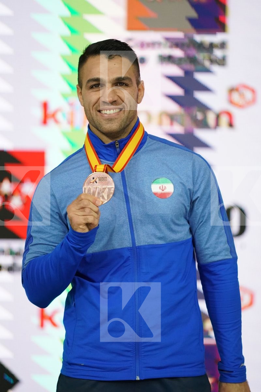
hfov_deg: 3.4
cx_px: 130
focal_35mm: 400
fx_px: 4350
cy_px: 196
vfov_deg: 5.2
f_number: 2.8
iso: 5000
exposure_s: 1/500
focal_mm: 400
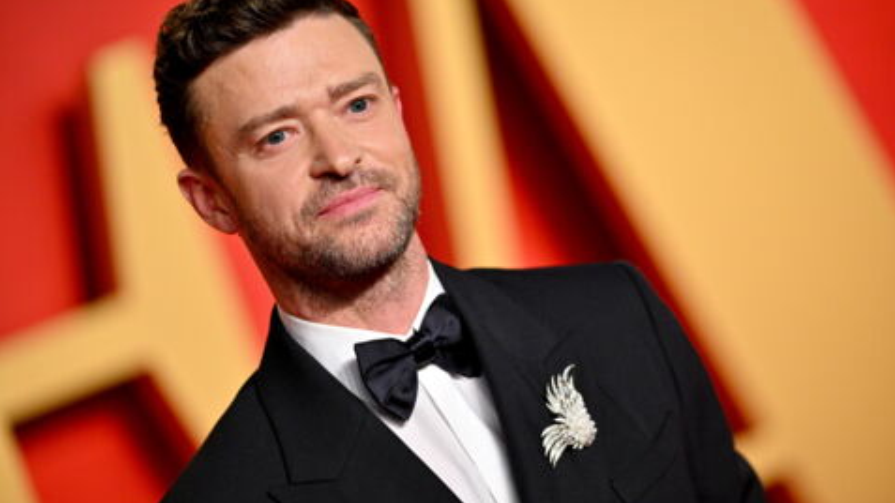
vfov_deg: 5.8
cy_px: 206
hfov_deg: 10.2
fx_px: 5006
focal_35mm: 211
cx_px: 448
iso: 2500
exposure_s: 1/1600
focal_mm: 200
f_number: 3.2
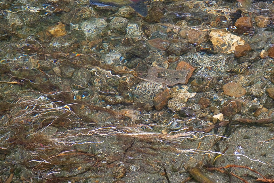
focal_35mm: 222
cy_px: 41
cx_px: 225
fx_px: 1690
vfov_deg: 6.2
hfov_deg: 9.2
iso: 1400
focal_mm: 120
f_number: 4
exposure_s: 1/250
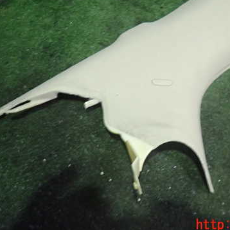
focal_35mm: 37
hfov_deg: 44.4
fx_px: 278
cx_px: 148
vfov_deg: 44.6
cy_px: 89
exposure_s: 1/30
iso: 500
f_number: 2
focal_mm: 4.5
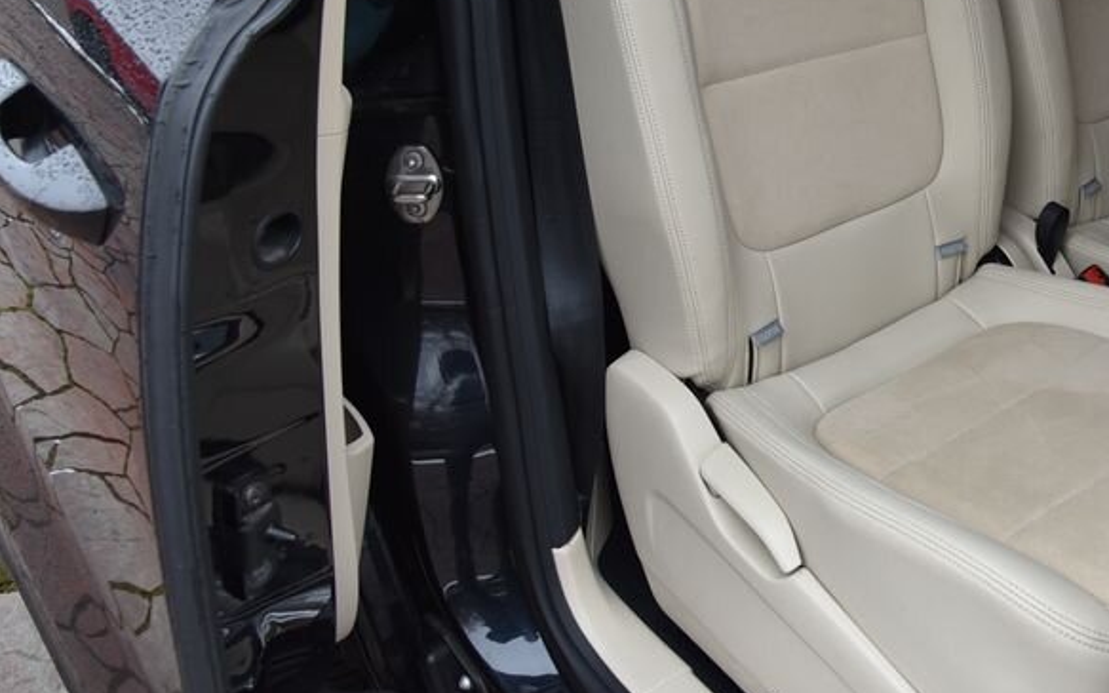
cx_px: 942
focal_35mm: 43
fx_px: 1299
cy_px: 74
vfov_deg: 28.7
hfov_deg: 43.3
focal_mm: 24
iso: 500
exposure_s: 1/100
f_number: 5
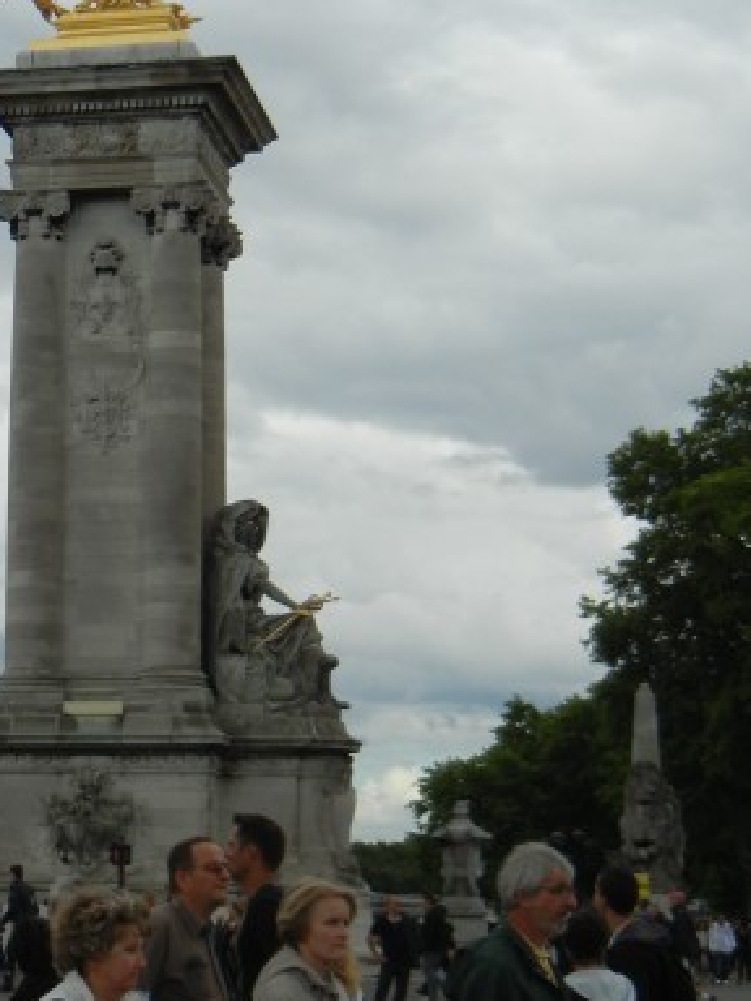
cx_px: 70
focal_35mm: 90
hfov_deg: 16.2
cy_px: 493
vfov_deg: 21.8
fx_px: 2603
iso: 160
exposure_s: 1/428
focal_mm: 8.1
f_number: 7.6
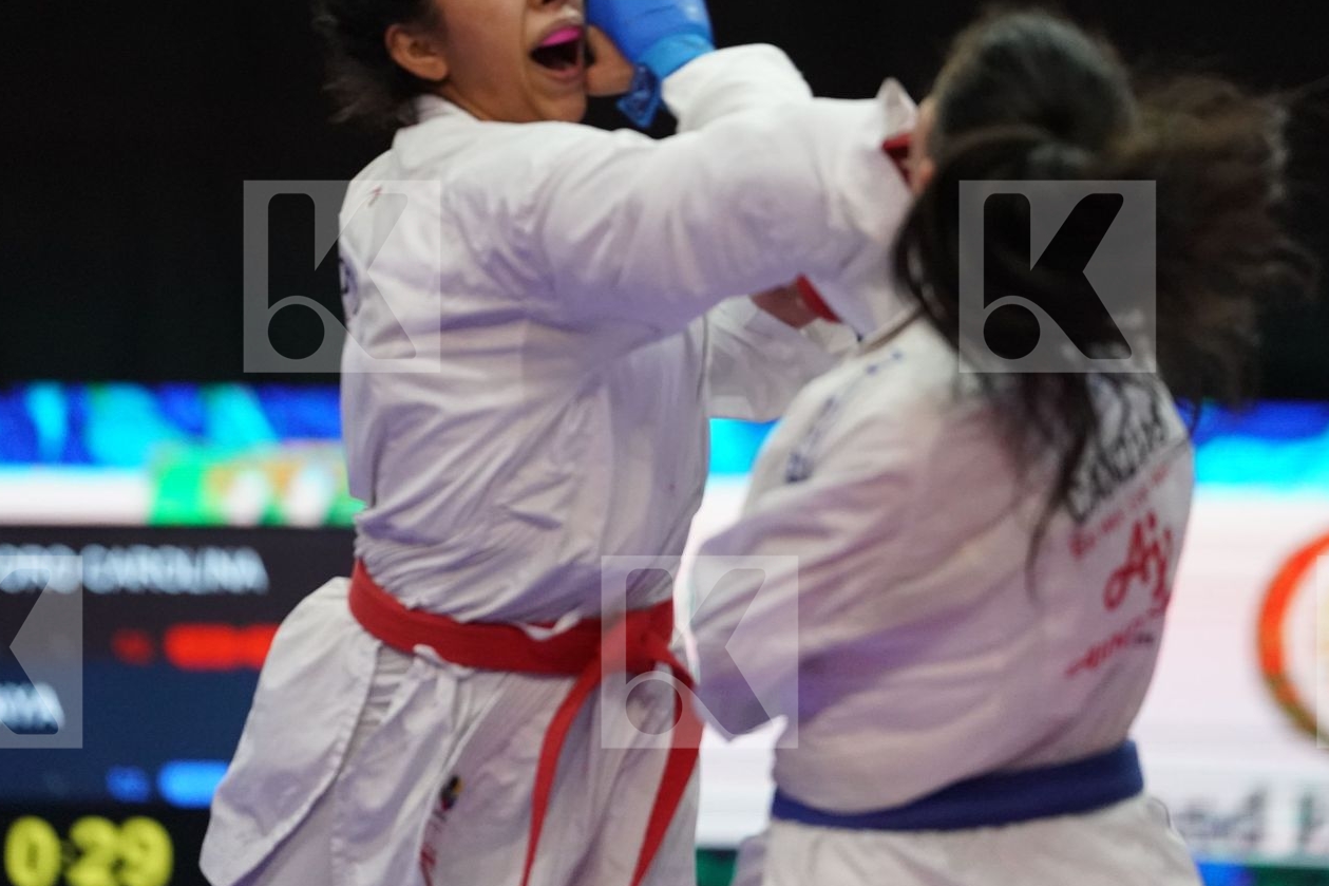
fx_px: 10556
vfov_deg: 4.8
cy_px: 277
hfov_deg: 7.2
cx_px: 700
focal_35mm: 286
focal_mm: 200
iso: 6400
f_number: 2.8
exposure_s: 1/1000
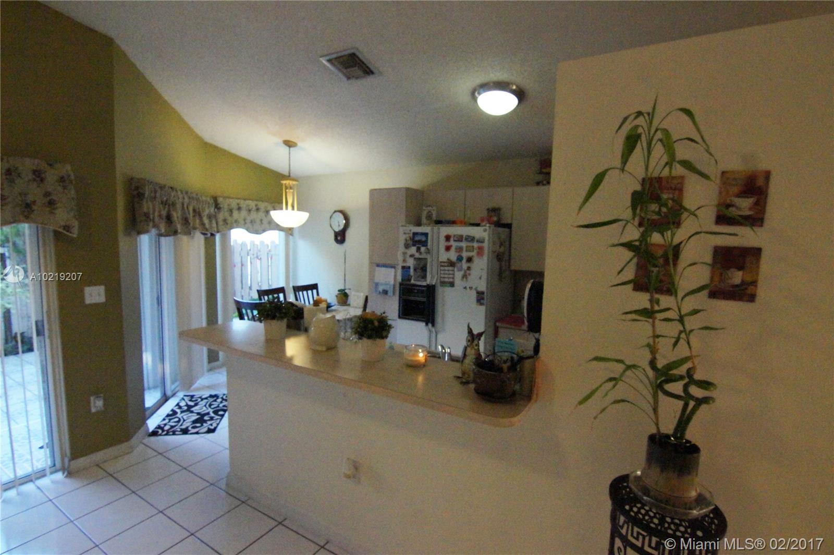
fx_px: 382
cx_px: 417
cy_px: 278
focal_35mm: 16
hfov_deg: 95.0
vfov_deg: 72.0
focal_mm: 11
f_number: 5.6
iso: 6400
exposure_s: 1/320
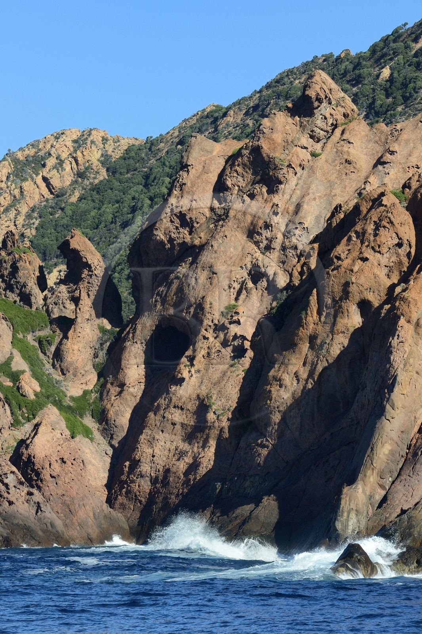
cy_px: 317
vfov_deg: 10.8
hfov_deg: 7.2
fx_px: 3342
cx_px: 211
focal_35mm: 190
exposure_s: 1/640
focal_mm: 190
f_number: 11
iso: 400
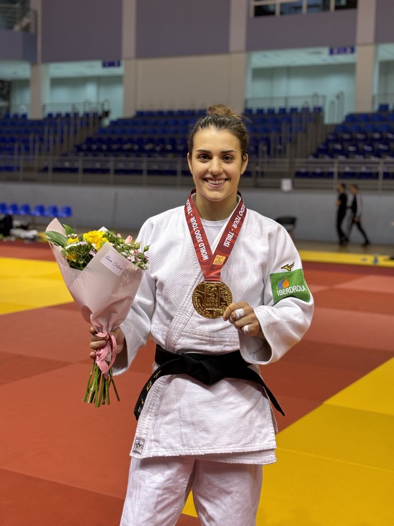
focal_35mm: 52
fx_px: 789
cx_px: 197
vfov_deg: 36.8
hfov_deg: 28.0
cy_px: 263
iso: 32
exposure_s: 1/50
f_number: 1.6
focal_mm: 5.96
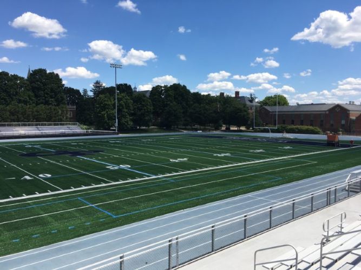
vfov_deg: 48.2
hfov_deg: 61.7
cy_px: 135
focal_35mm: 29
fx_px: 302
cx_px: 180
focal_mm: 4.15
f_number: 2.2
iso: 25
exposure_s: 1/1570
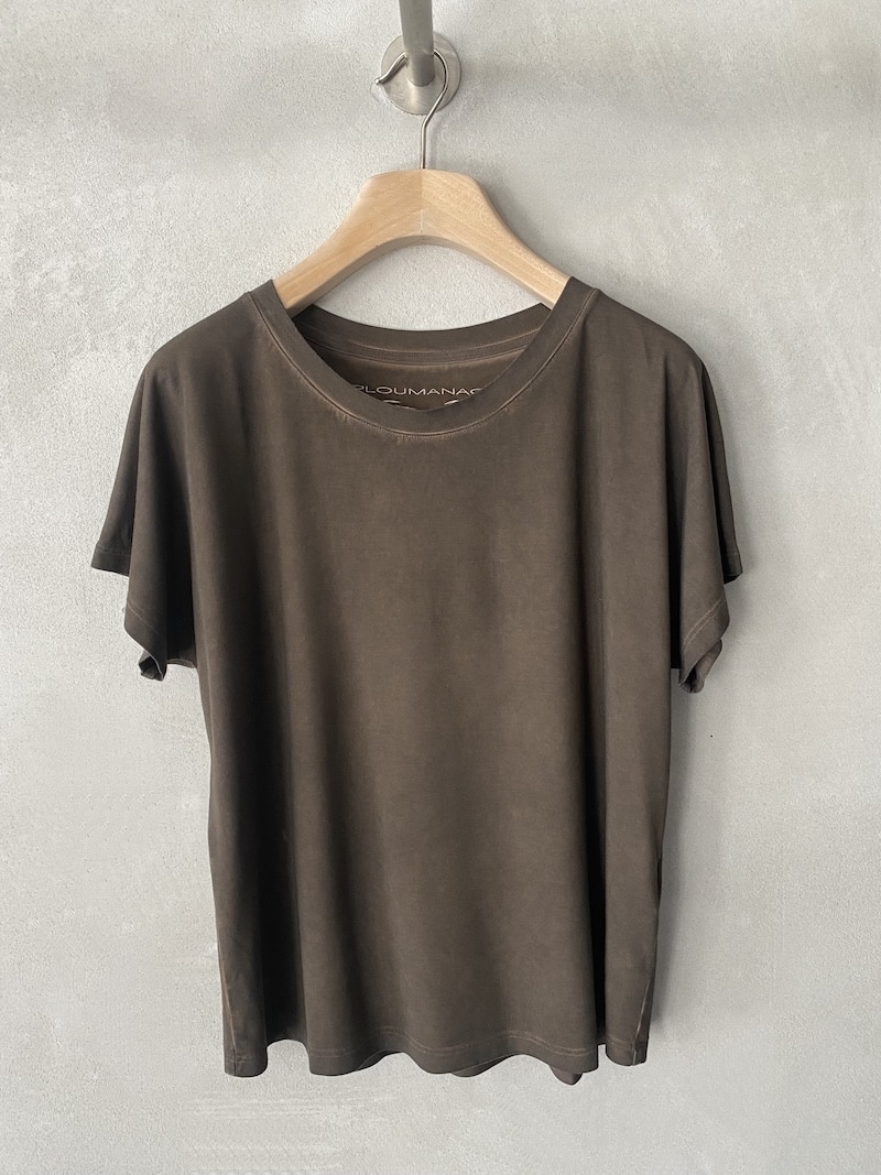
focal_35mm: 26
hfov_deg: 53.1
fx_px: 882
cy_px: 588
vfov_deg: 67.3
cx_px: 440
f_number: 1.8
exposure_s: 1/87
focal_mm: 4.25
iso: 125
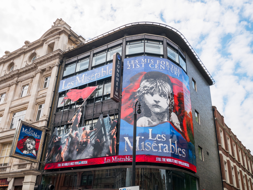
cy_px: 95
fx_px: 249
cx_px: 126
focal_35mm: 34
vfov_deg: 41.8
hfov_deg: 53.9
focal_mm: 17
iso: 200
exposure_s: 1/500
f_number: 5.6
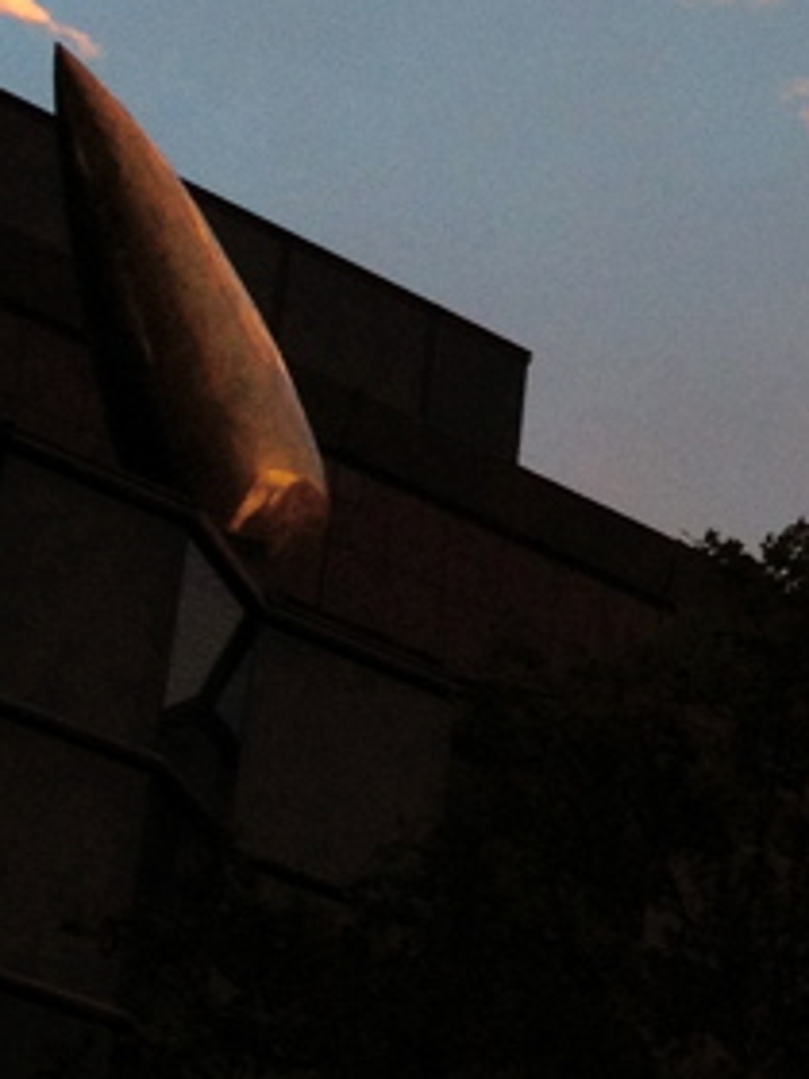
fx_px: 3989
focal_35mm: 128
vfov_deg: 14.3
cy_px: -574
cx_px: 1136
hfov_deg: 11.2
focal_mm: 4.28
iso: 100
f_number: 2.4
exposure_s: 1/120
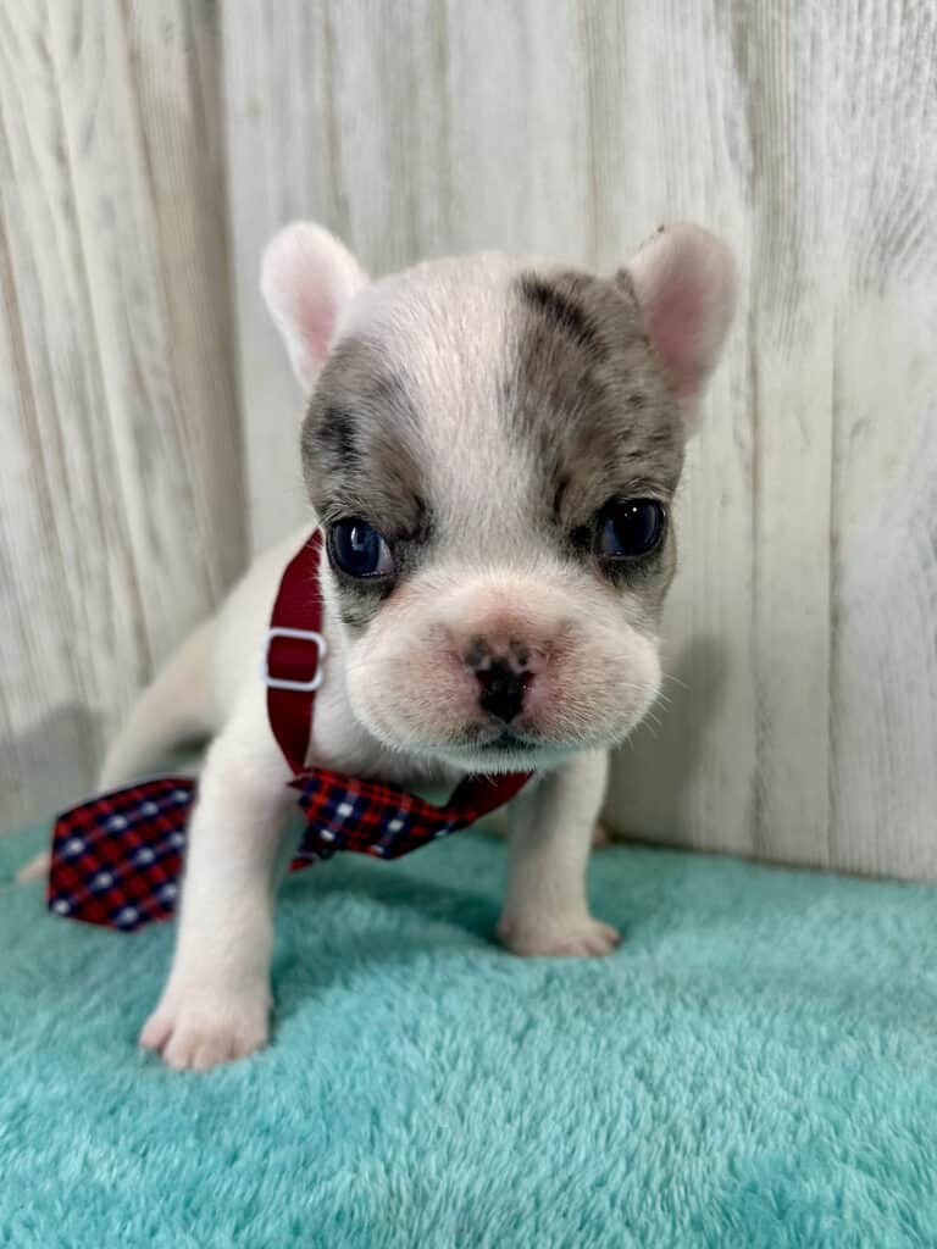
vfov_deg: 71.6
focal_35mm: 24
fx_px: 866
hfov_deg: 56.8
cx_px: 468
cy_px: 624
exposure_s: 1/60
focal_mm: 6.86
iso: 160
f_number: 1.78
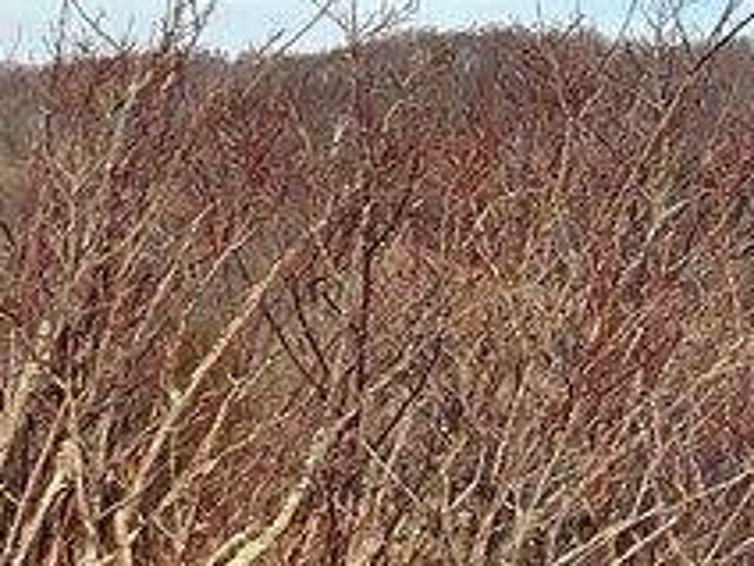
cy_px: 11
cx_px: 1174
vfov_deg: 10.5
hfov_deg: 13.2
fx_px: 3049
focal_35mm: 140
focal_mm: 3
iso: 16
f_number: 1.8
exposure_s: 1/944
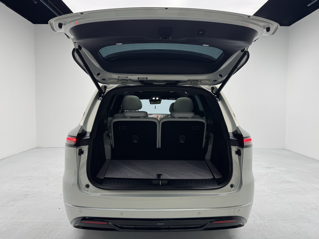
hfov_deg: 69.4
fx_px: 230
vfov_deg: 54.9
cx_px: 159
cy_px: 115
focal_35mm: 25
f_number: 1.78
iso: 64
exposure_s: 1/178
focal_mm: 6.76
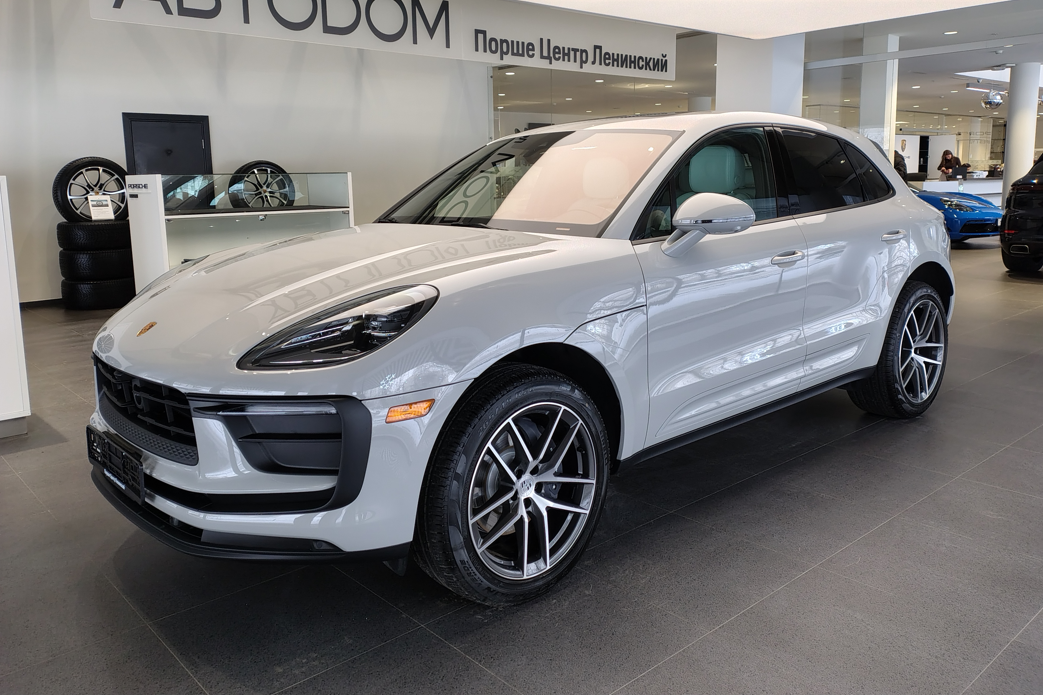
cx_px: 521
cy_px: 290
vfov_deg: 47.7
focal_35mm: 27
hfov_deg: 67.4
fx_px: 782
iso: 367
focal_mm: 4.71
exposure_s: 1/50.1
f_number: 1.7
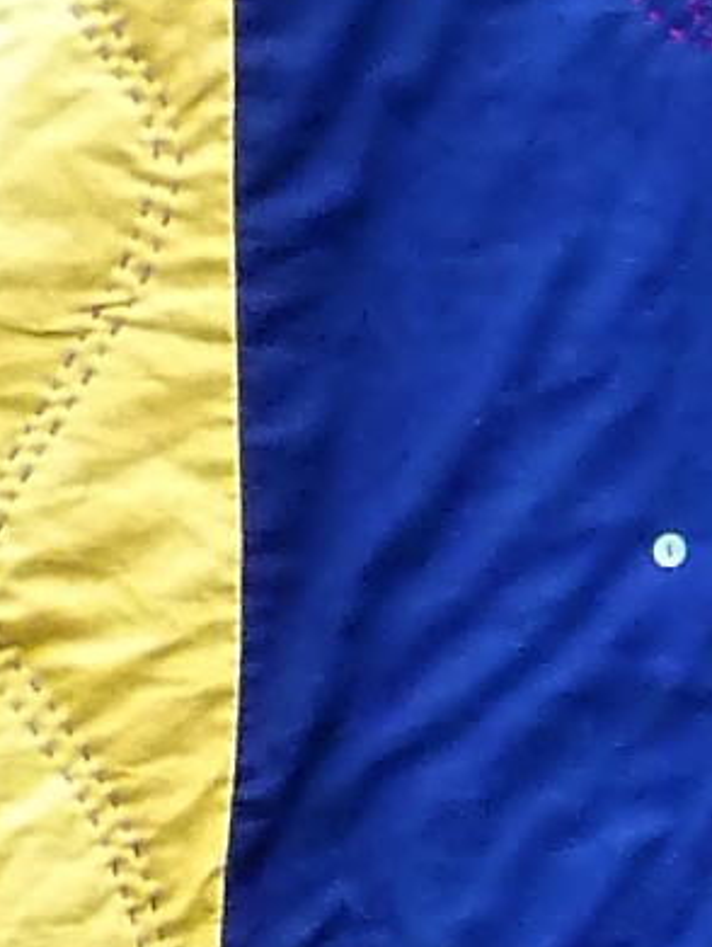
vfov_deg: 4.8
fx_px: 11144
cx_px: 1638
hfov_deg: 3.6
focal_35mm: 407
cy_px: 2203
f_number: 4.2
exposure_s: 1/40
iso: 400
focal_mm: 8.5
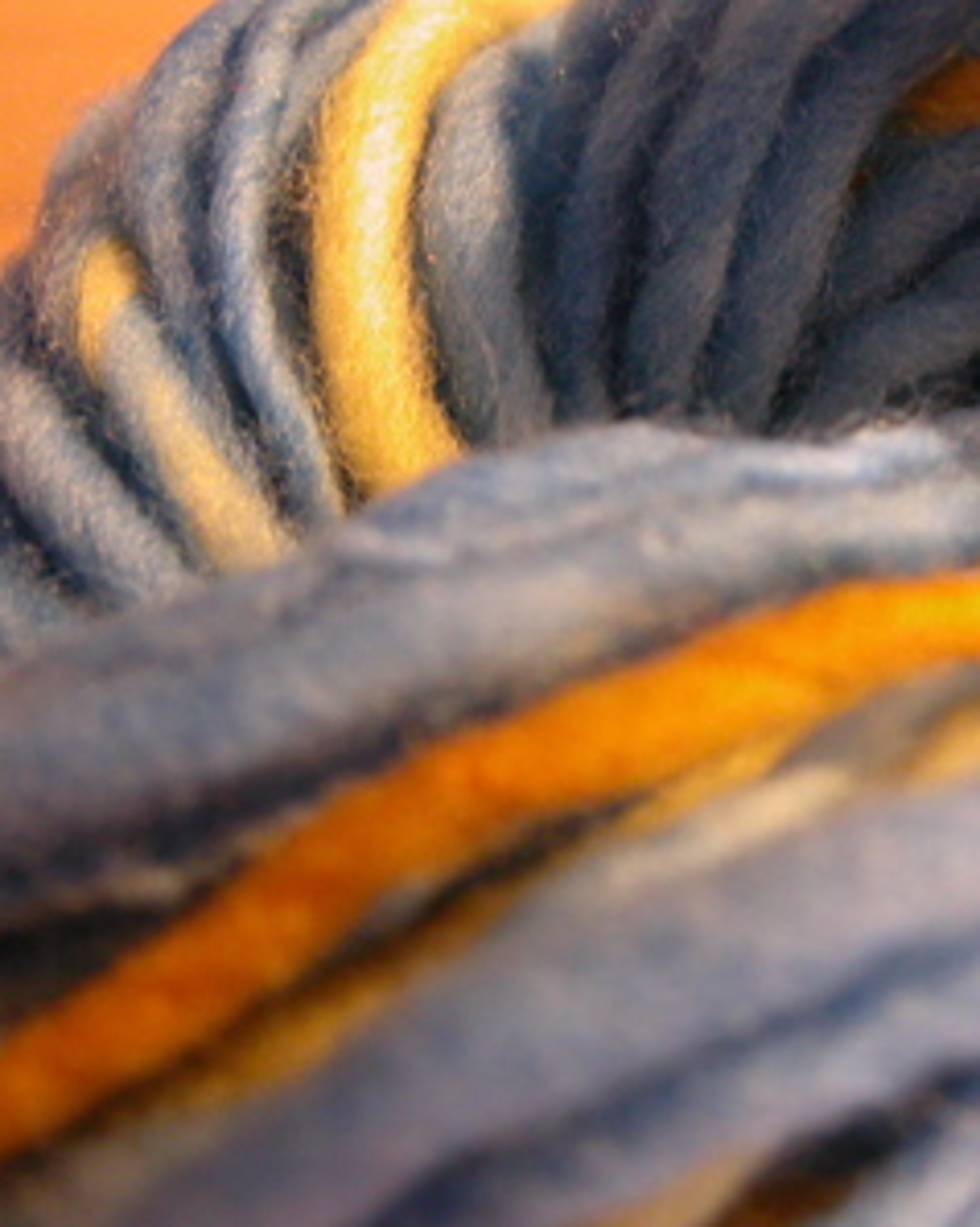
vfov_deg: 31.5
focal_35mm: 60
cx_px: 778
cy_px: 556
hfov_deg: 25.0
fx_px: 2178
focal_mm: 10
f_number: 2.9
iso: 400
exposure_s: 1/2.1
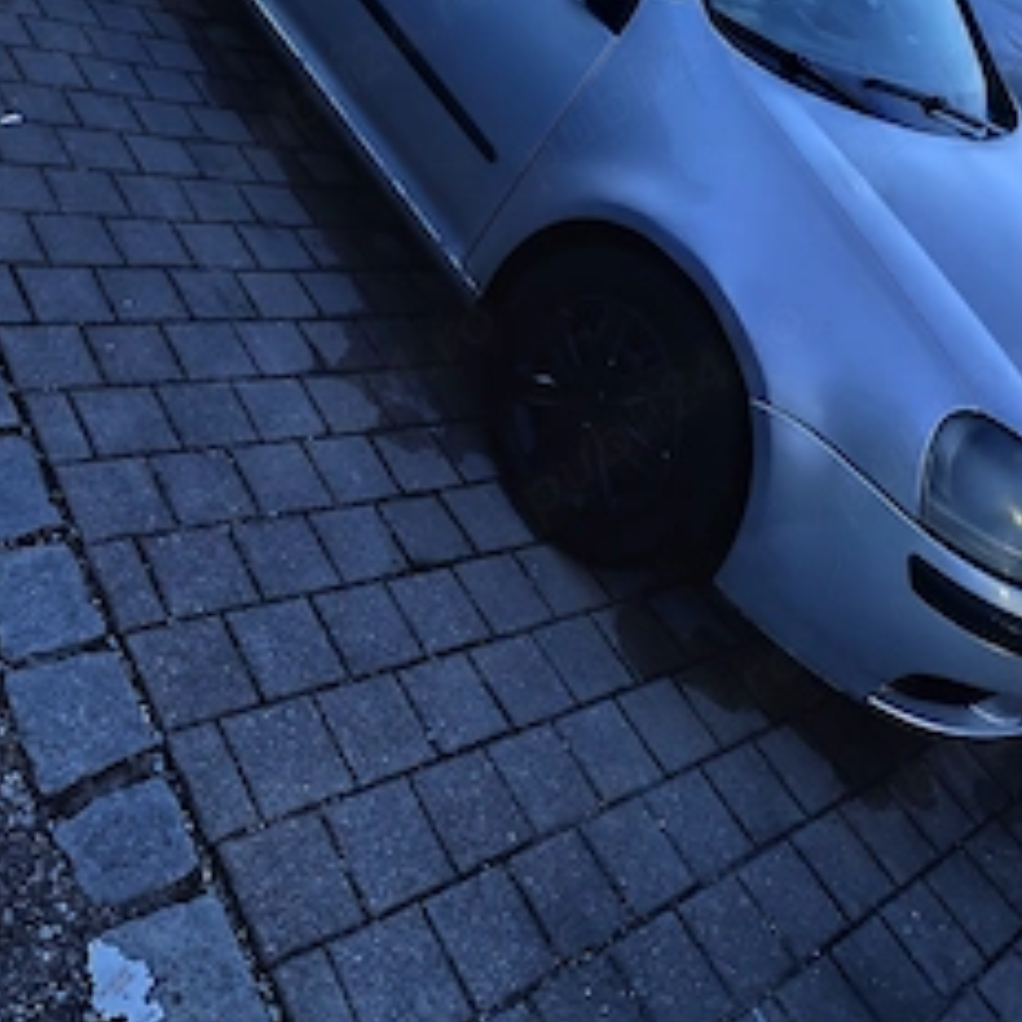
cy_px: 145
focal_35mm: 35
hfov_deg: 47.2
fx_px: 1169
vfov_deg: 44.0
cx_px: 507
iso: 5000
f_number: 1.65
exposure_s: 1/25
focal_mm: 6.14
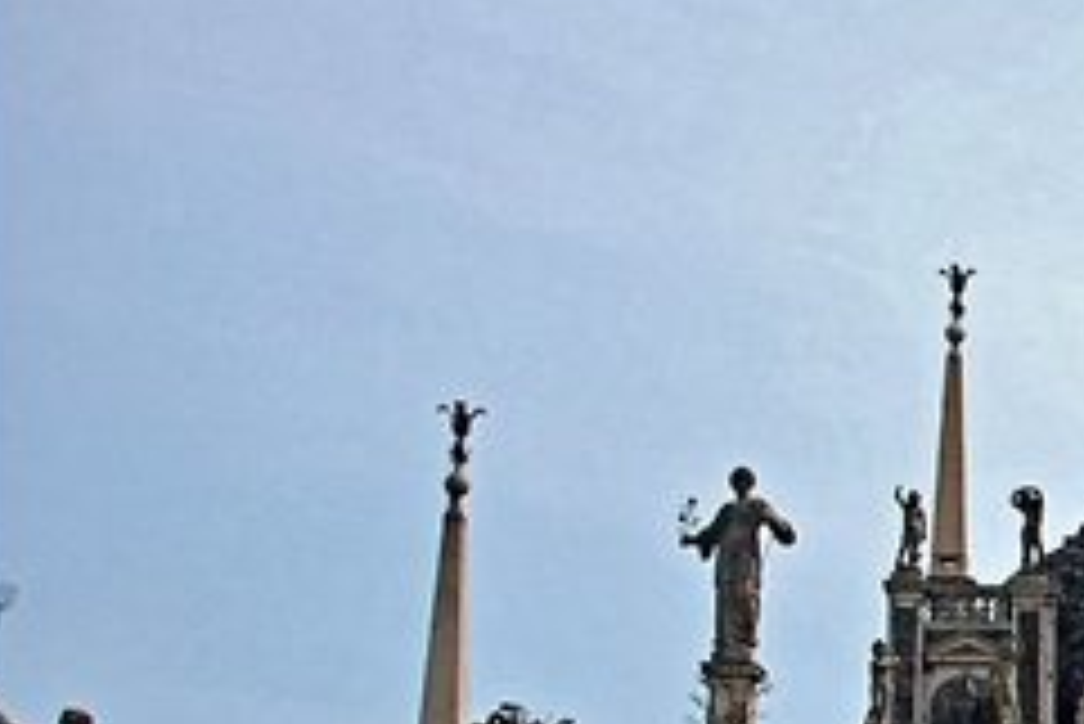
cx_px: 1318
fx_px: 2470
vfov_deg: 16.2
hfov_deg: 22.7
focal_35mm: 82
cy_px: 773
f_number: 9
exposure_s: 1/320
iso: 200
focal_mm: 22
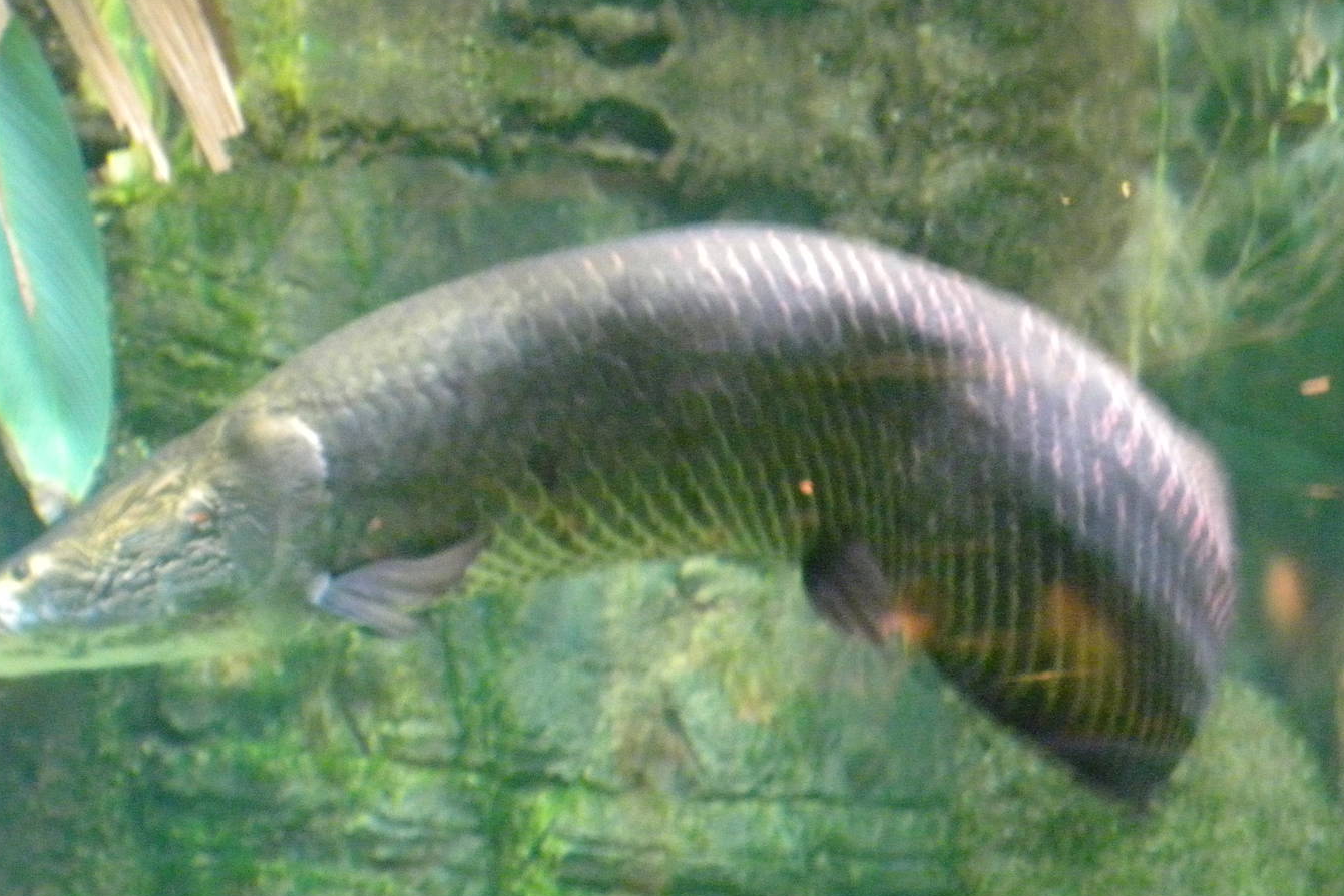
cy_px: 573
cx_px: 552
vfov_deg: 18.9
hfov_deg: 28.0
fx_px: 2688
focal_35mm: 72
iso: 800
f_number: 3.5
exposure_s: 1/2.1
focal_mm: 10.3
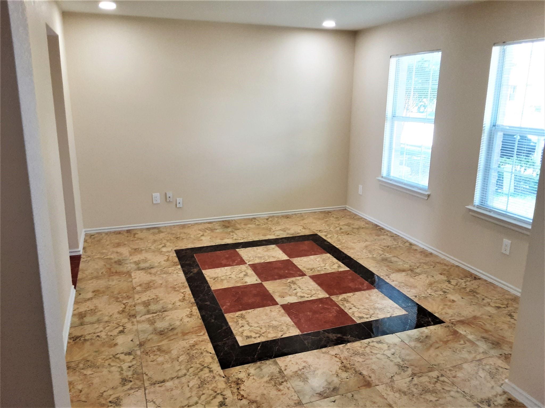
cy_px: 204
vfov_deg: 51.4
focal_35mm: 27
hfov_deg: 65.3
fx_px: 425
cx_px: 272
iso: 50
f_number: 1.9
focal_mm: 2.91
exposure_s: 1/60
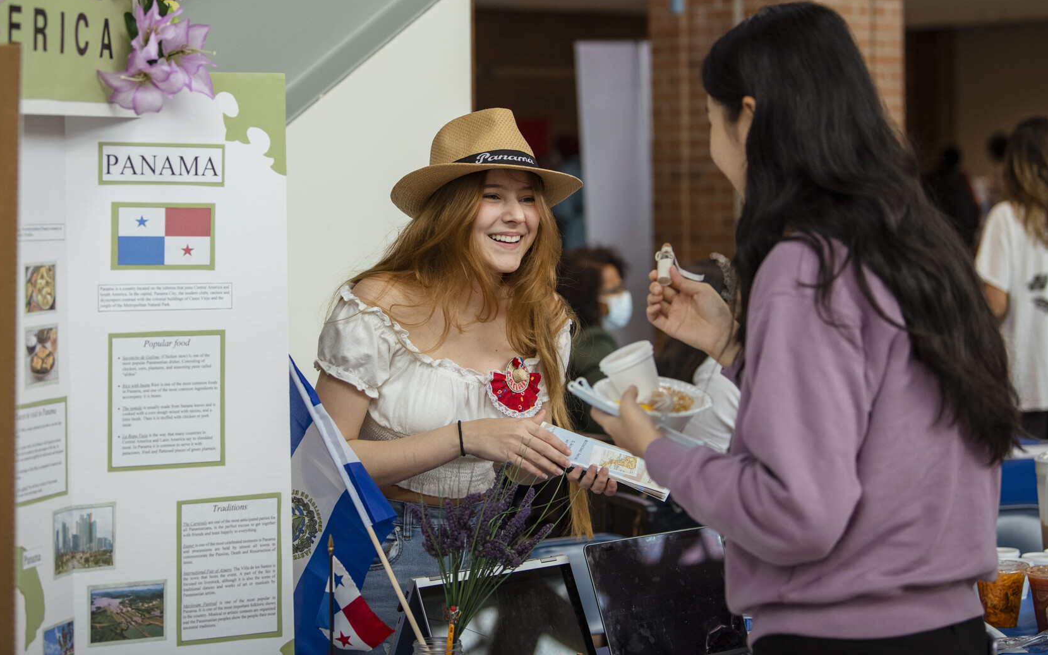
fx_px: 2456
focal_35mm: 86
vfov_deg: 15.2
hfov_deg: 24.1
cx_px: 454
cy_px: 242
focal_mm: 70
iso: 1000
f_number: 3.2
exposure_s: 1/320
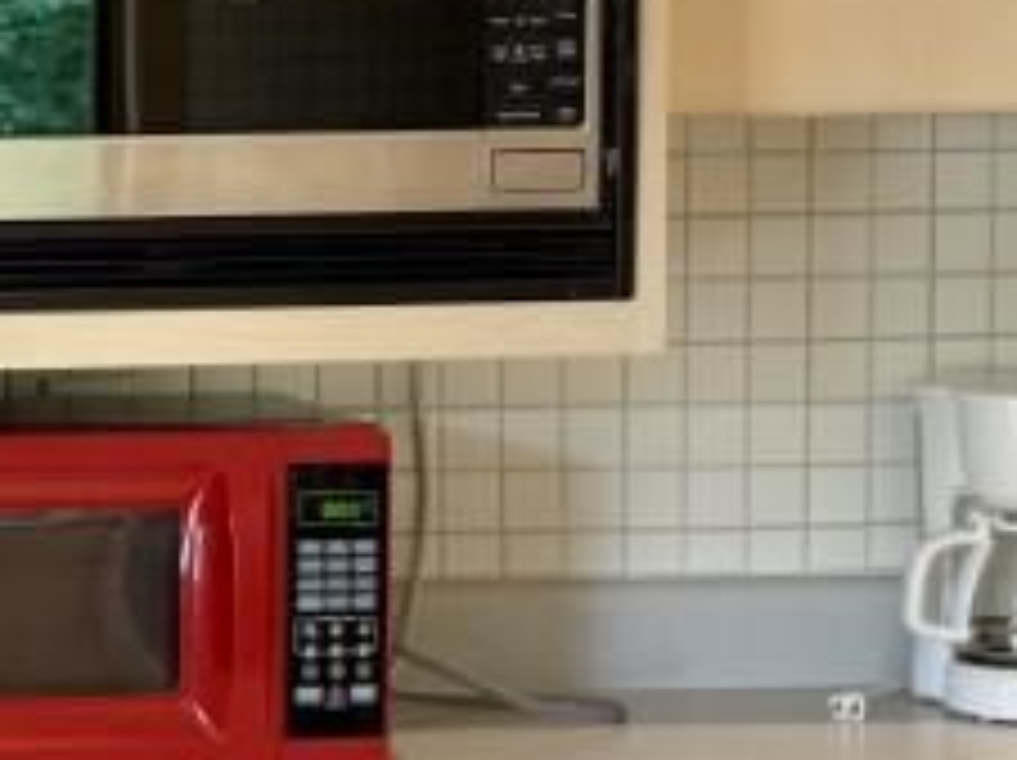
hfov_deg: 14.3
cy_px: 400
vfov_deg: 10.9
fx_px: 3991
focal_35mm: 136
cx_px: -36
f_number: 1.78
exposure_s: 1/60
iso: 160
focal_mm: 6.76
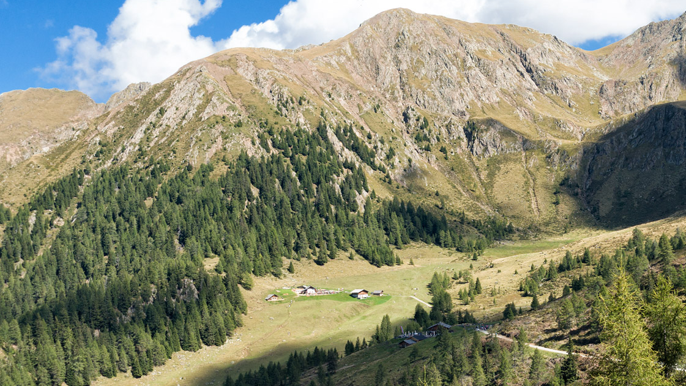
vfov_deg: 22.6
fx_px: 964
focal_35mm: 53
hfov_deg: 38.6
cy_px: 246
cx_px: 476
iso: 125
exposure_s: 1/500
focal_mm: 12.81
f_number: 4
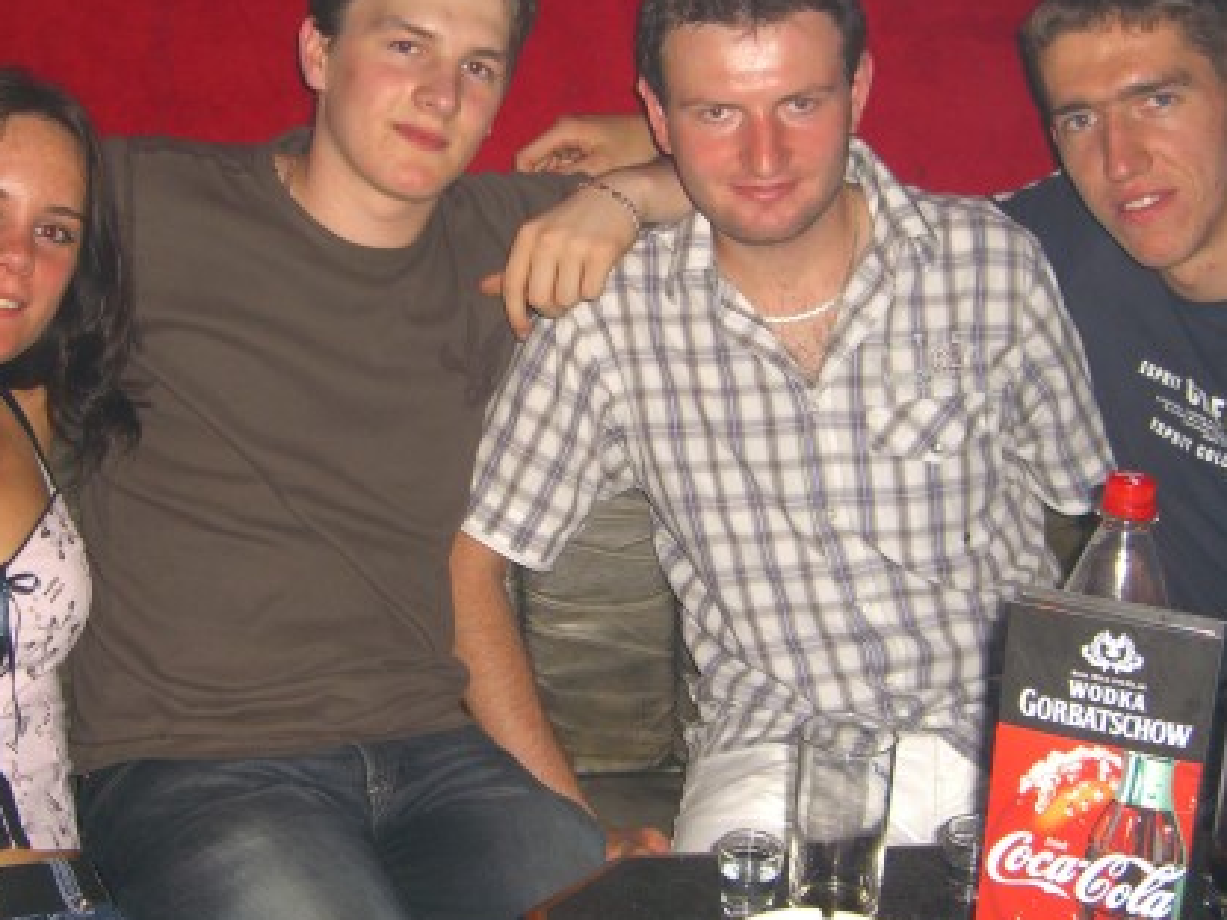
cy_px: 393
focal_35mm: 55
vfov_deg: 26.5
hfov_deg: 34.9
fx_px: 1949
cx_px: 541
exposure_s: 1/60
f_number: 2.8
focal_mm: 7.9
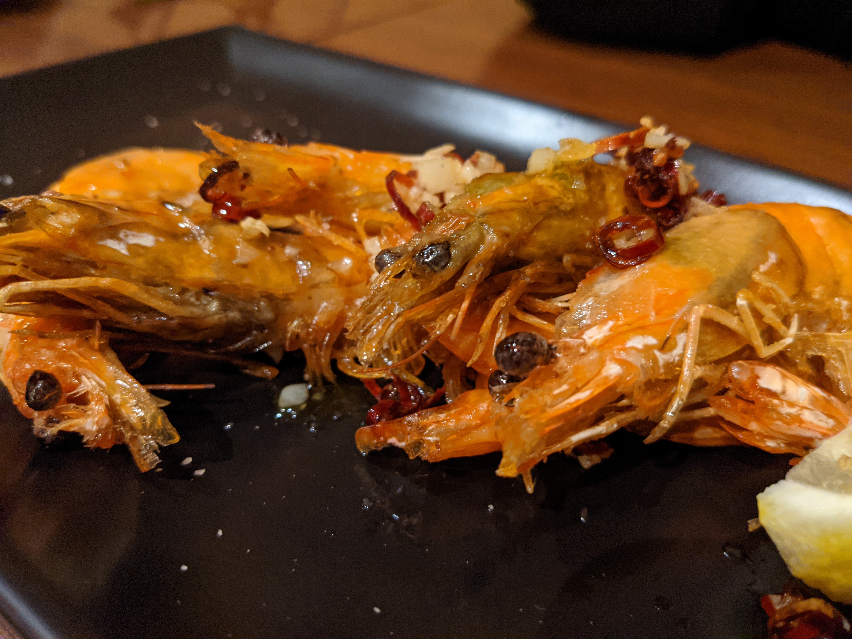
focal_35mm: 27
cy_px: 320
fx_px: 665
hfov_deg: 65.3
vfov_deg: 51.4
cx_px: 426
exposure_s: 1/25
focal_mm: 4.38
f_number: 1.73
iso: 803
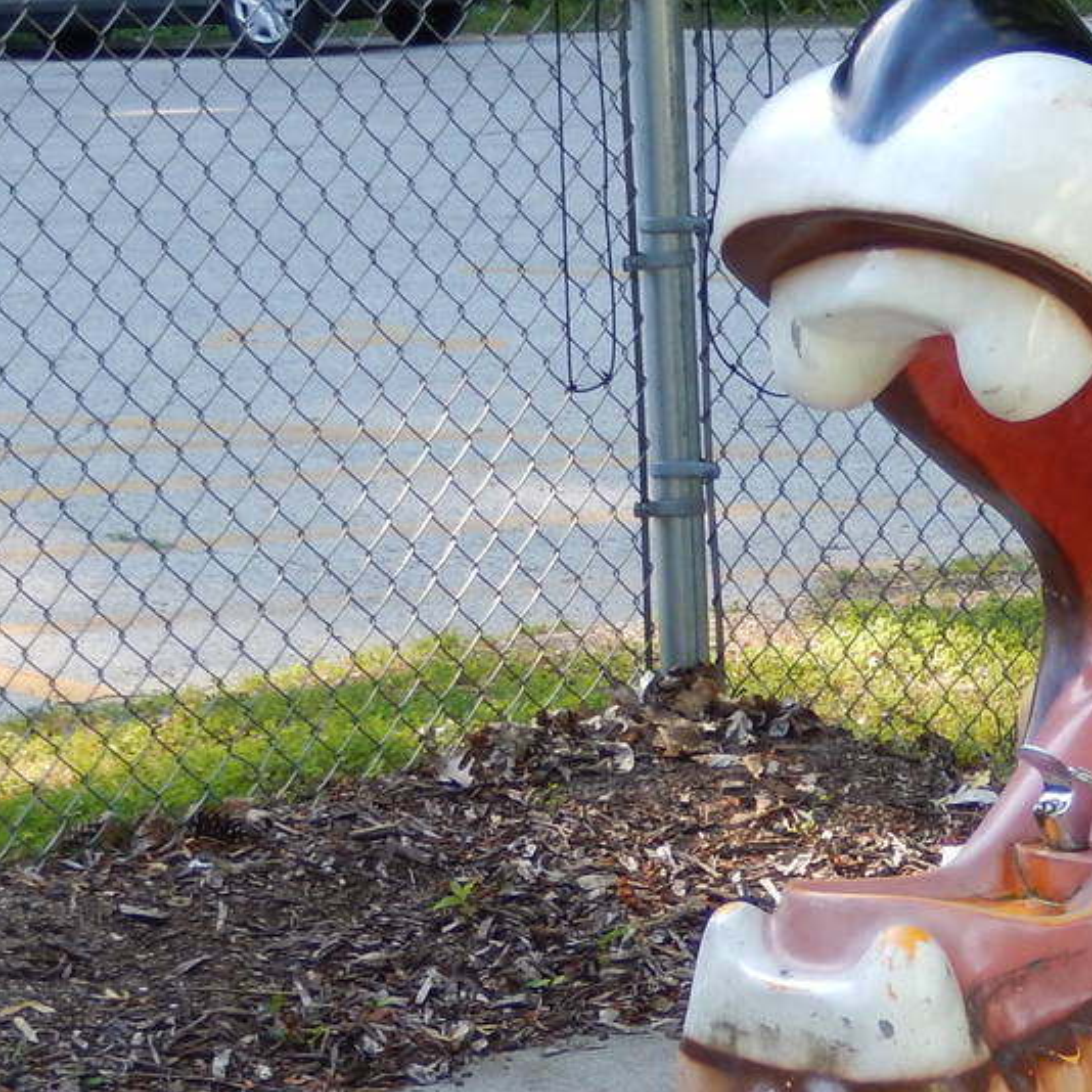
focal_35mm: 135
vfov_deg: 12.9
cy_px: 865
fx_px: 4818
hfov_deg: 12.7
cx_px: 1268
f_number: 4.5
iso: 125
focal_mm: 9.2
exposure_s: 1/60
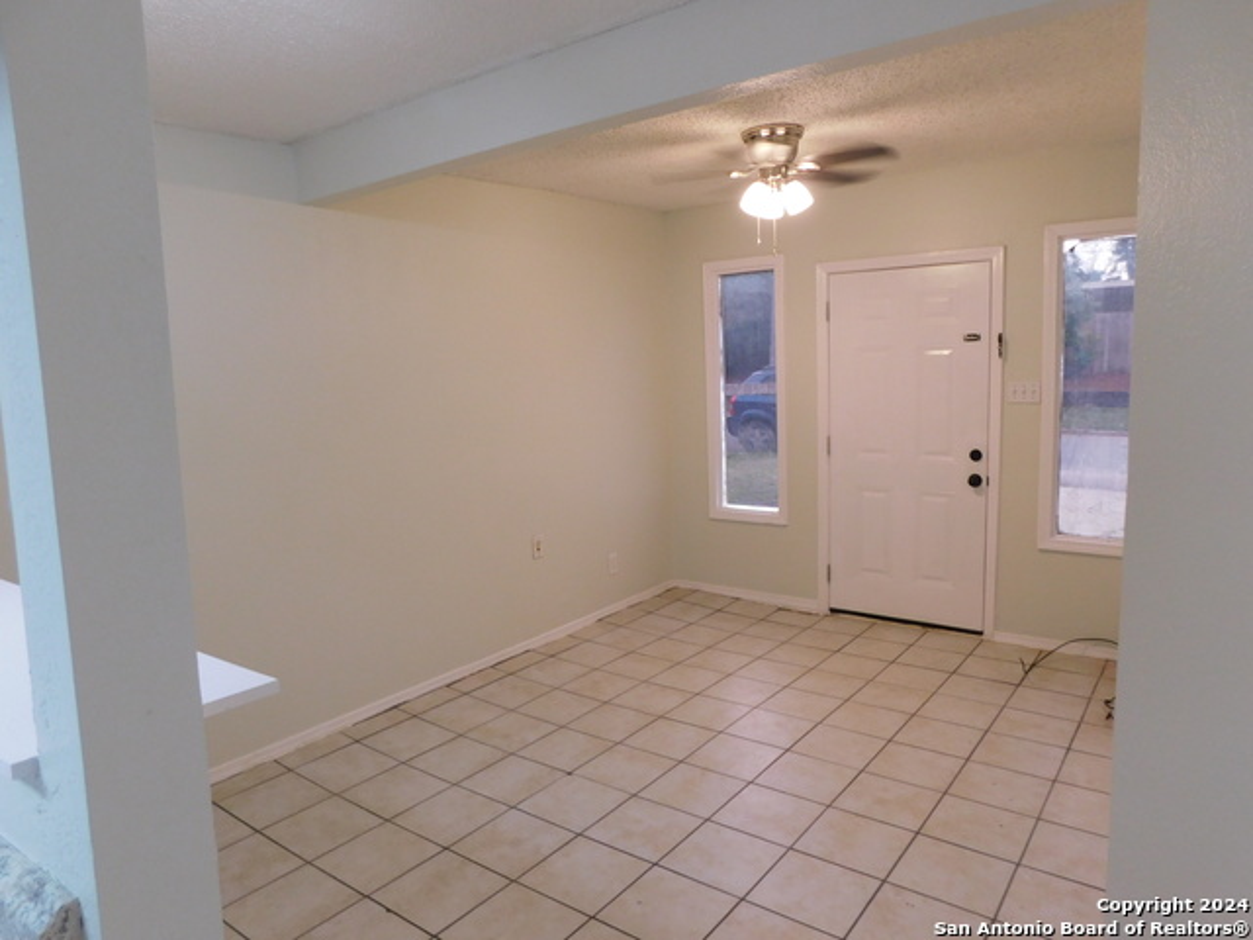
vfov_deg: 58.9
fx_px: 833
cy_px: 470
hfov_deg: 73.9
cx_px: 626
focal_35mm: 23
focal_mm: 4
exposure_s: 1/30
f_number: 3
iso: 200
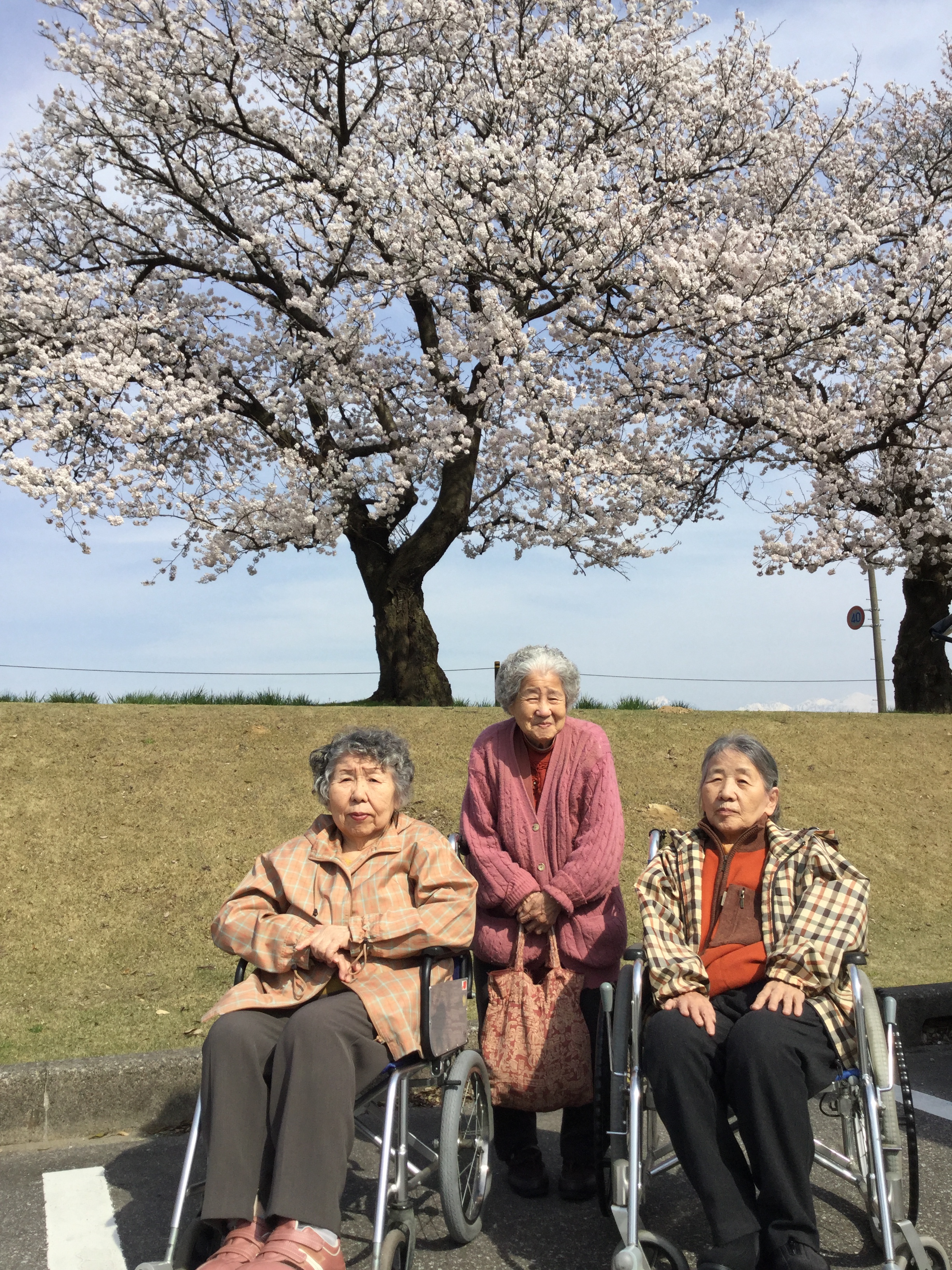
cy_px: 635
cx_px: 476
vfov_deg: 58.4
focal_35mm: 31
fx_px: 1137
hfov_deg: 45.4
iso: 25
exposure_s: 1/1664
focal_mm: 3.3
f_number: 2.4
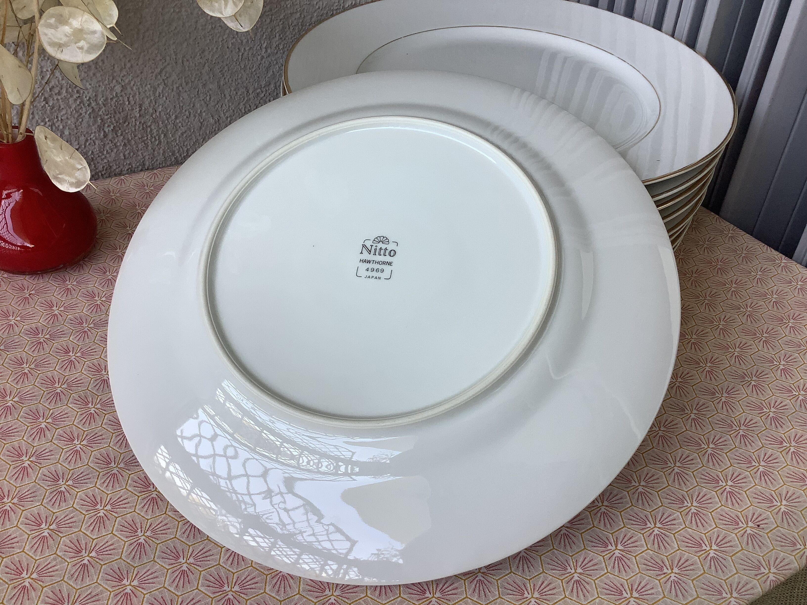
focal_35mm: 31
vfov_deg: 45.4
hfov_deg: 58.4
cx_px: 404
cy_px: 302
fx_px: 723
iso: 50
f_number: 2.4
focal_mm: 3.3
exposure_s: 1/120
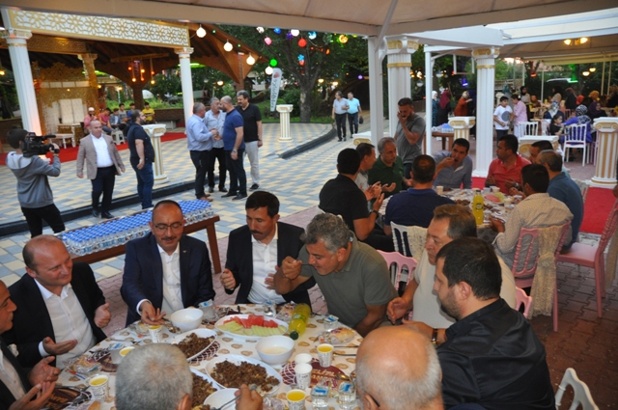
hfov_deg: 67.4
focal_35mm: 27
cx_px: 309
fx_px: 463
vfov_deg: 47.8
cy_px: 205
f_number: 3.5
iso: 800
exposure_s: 1/60
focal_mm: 18
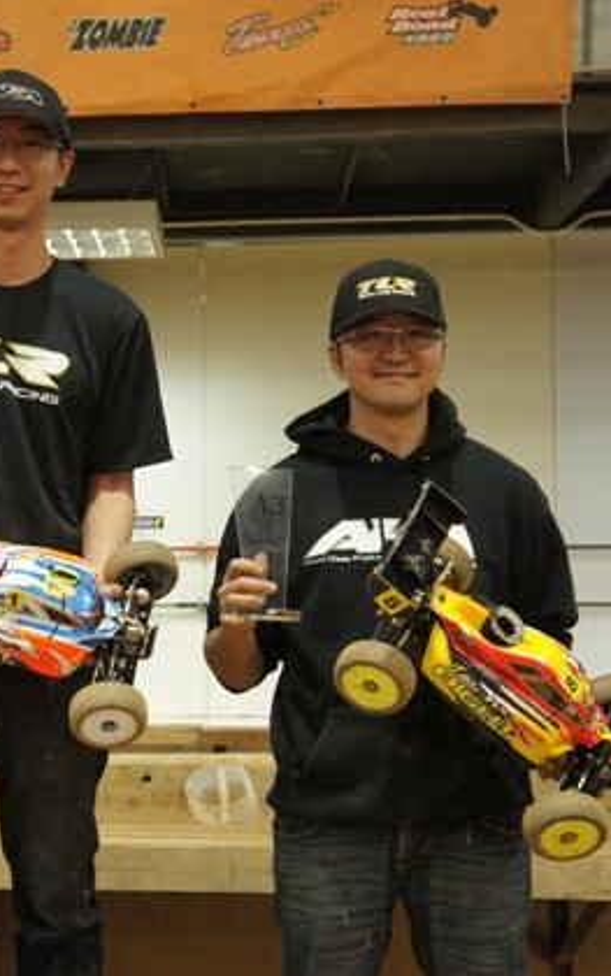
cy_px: 493
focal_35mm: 77
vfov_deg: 26.9
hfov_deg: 16.7
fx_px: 2043
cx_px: 21
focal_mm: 33
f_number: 4.5
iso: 1250
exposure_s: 1/60
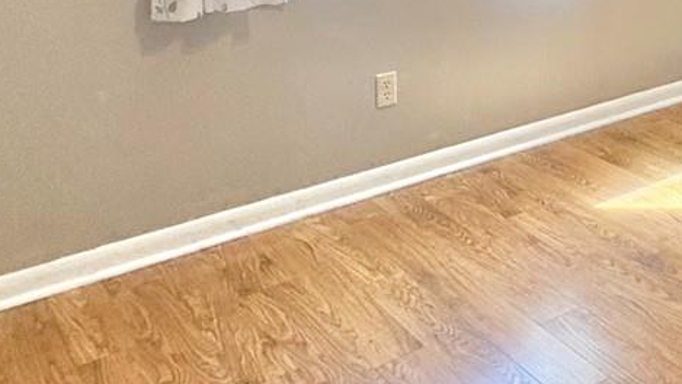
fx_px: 941
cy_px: -172
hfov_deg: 34.5
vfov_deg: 20.2
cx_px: 749
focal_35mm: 52
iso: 125
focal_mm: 2.22
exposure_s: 1/120
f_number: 2.2
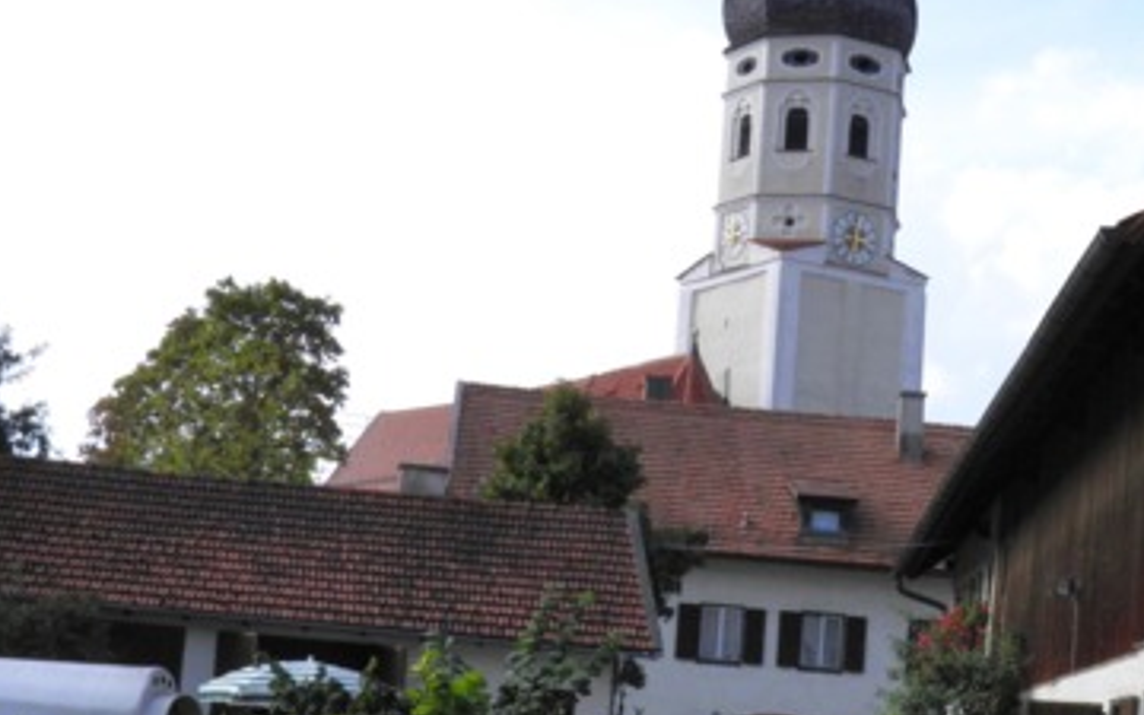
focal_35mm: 76
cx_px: 663
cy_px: 435
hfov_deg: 27.1
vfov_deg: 17.1
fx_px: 2370
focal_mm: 7.9
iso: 100
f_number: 6
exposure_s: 1/400
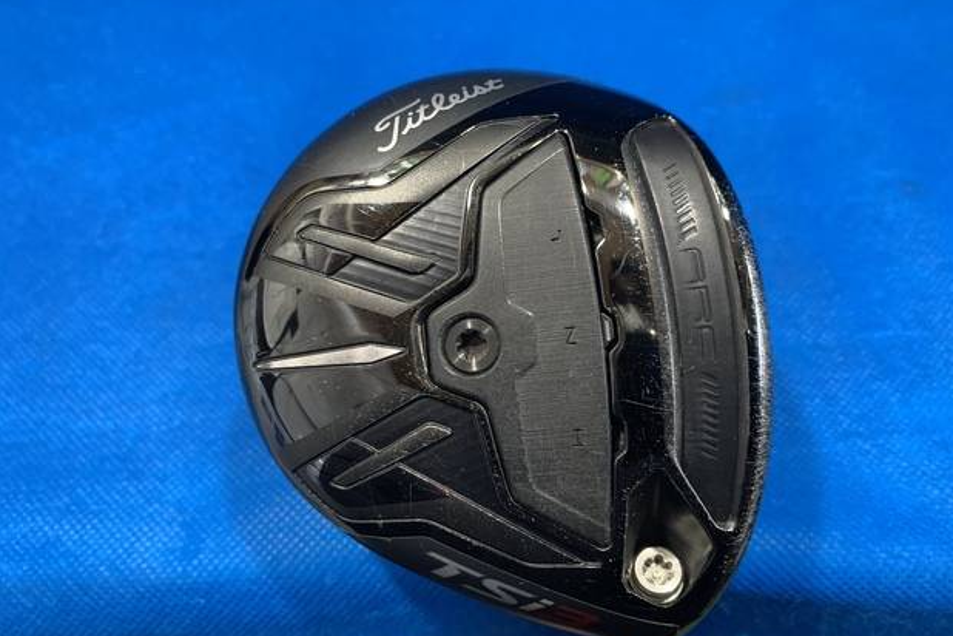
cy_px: 329
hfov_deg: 65.5
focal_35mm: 28
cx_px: 492
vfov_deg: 46.4
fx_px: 741
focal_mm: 4.25
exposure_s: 1/60
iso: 250
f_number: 1.8
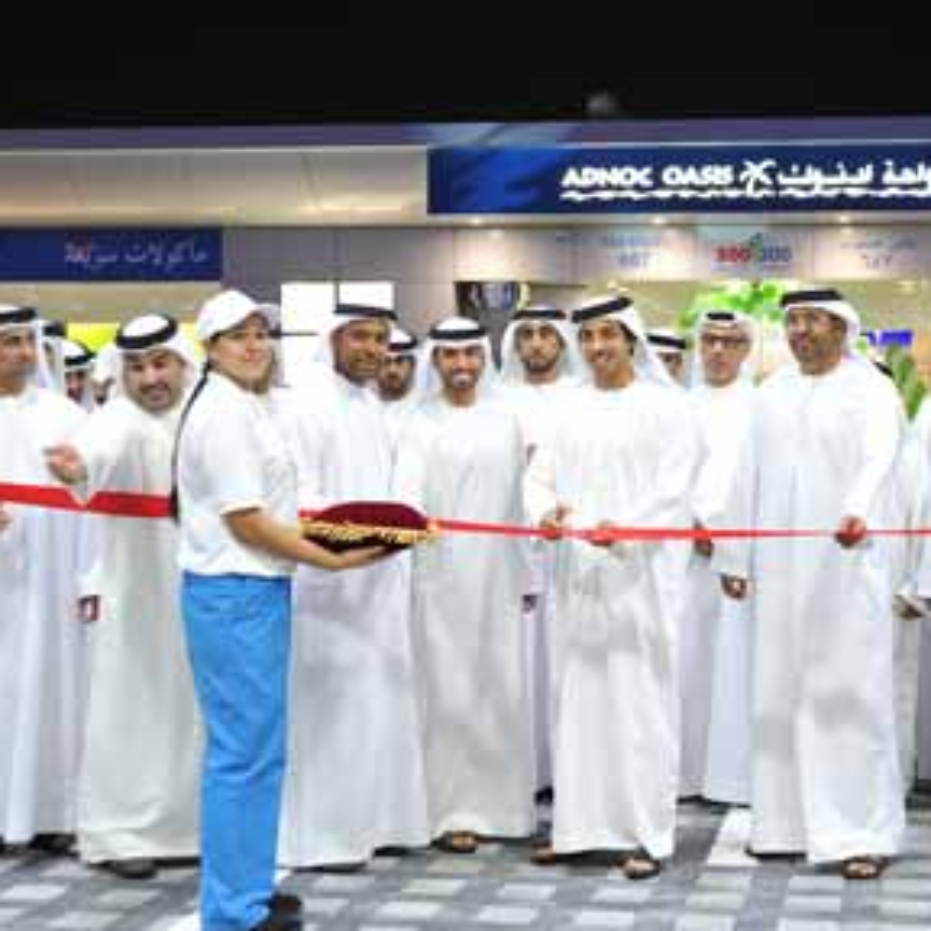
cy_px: 469
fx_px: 1978
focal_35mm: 65
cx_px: 614
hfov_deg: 26.4
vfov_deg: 26.5
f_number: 4
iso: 1600
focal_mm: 38
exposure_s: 1/100
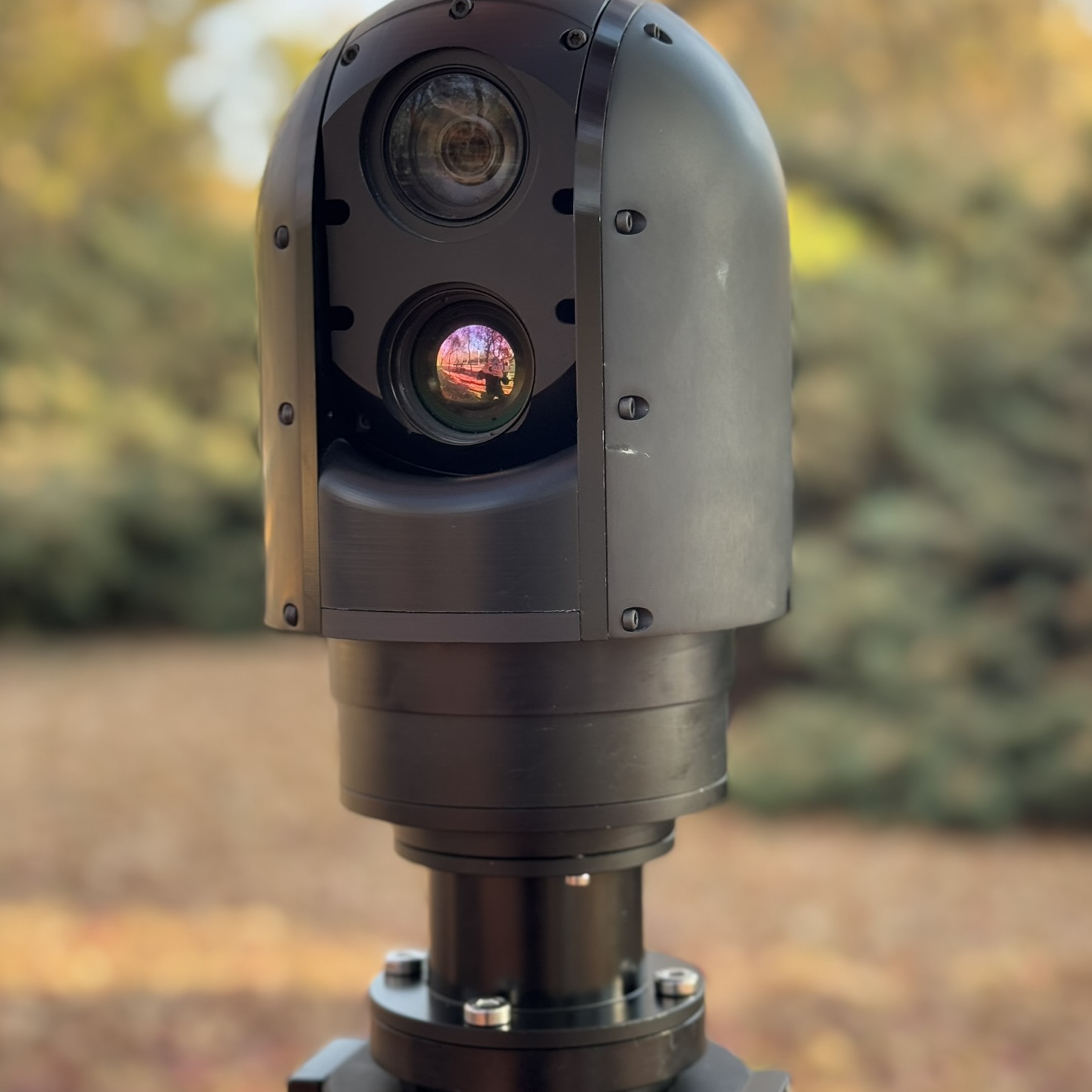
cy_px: 529
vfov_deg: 29.1
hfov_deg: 29.1
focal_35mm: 59
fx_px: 2106
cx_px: 545
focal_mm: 6.76
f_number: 1.78
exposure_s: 1/138
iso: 64
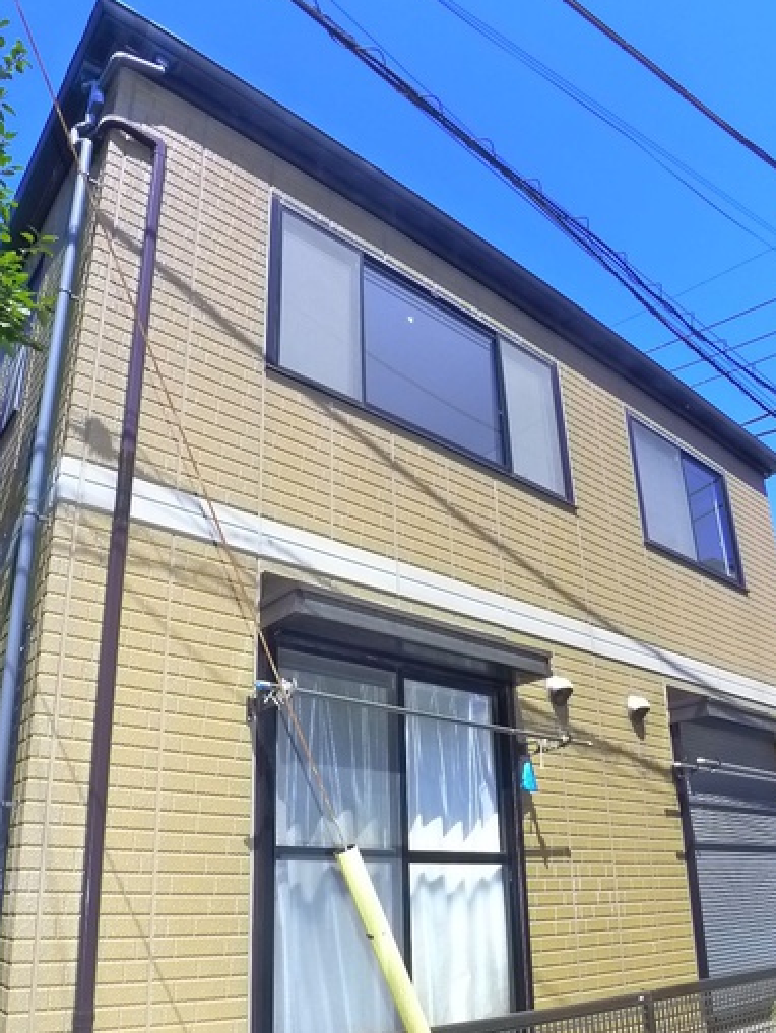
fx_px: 986
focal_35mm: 33
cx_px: 330
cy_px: 666
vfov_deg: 54.5
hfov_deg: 42.8
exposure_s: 1/400
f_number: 4
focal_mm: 5.1
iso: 400
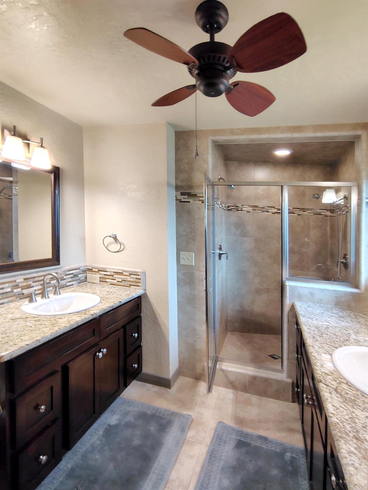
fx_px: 227
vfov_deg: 94.5
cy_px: 245
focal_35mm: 16
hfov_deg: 78.1
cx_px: 184
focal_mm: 2.13
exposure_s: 1/24
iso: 491
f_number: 2.2
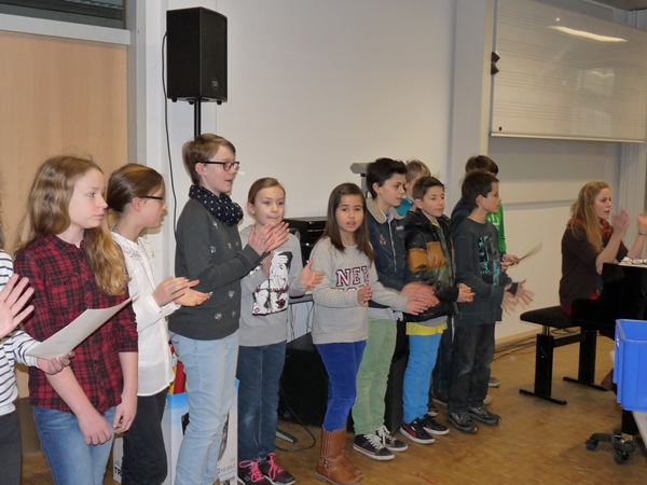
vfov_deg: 35.1
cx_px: 324
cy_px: 242
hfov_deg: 45.8
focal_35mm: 41
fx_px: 766
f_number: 2.8
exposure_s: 1/30
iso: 160
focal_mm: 5
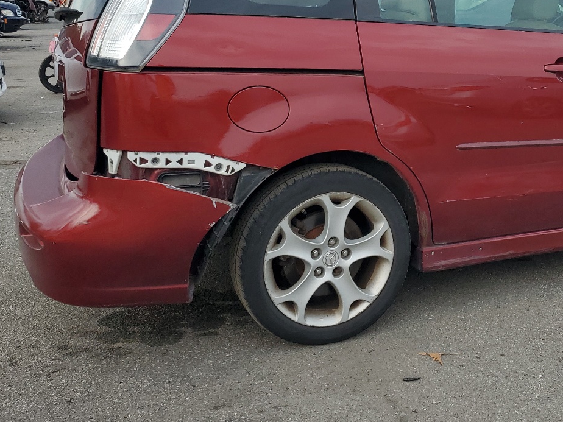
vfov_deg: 31.6
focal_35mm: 45
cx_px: 456
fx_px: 732
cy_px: 109
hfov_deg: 40.2
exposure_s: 1/909
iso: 50
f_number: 1.5
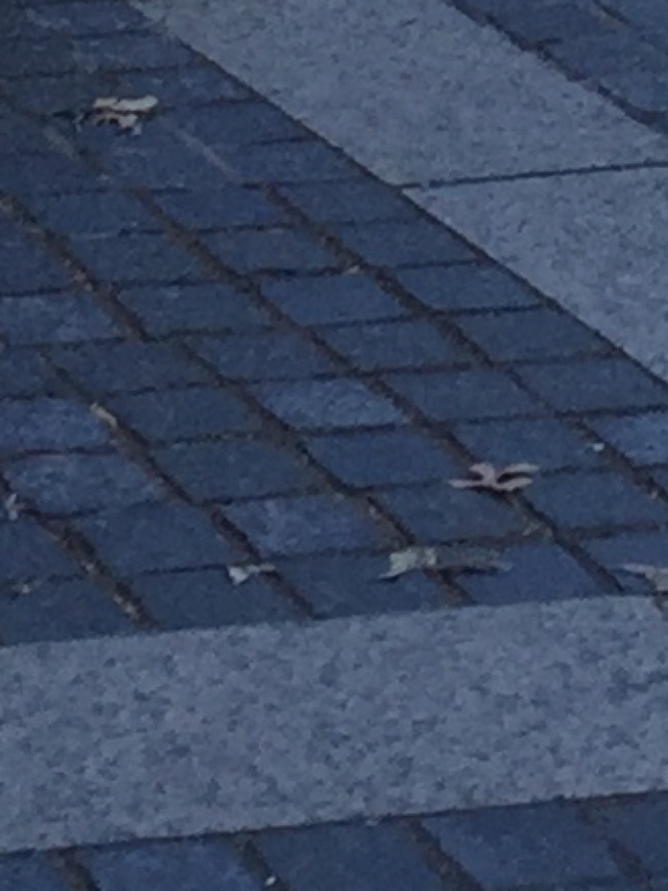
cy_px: -1760
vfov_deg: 7.9
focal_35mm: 217
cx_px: 268
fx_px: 5583
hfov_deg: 6.8
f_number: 2.2
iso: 32
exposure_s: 1/276
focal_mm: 4.15
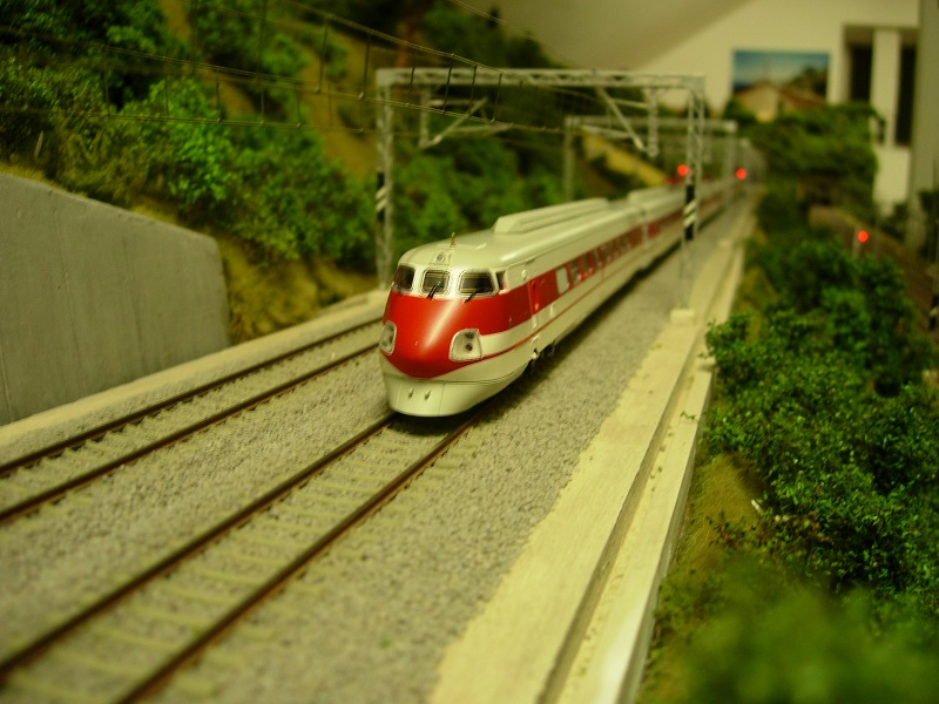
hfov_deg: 49.0
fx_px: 1031
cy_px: 352
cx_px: 470
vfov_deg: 37.7
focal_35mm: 38
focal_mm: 7.8
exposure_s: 1/7.5
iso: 79
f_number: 2.8
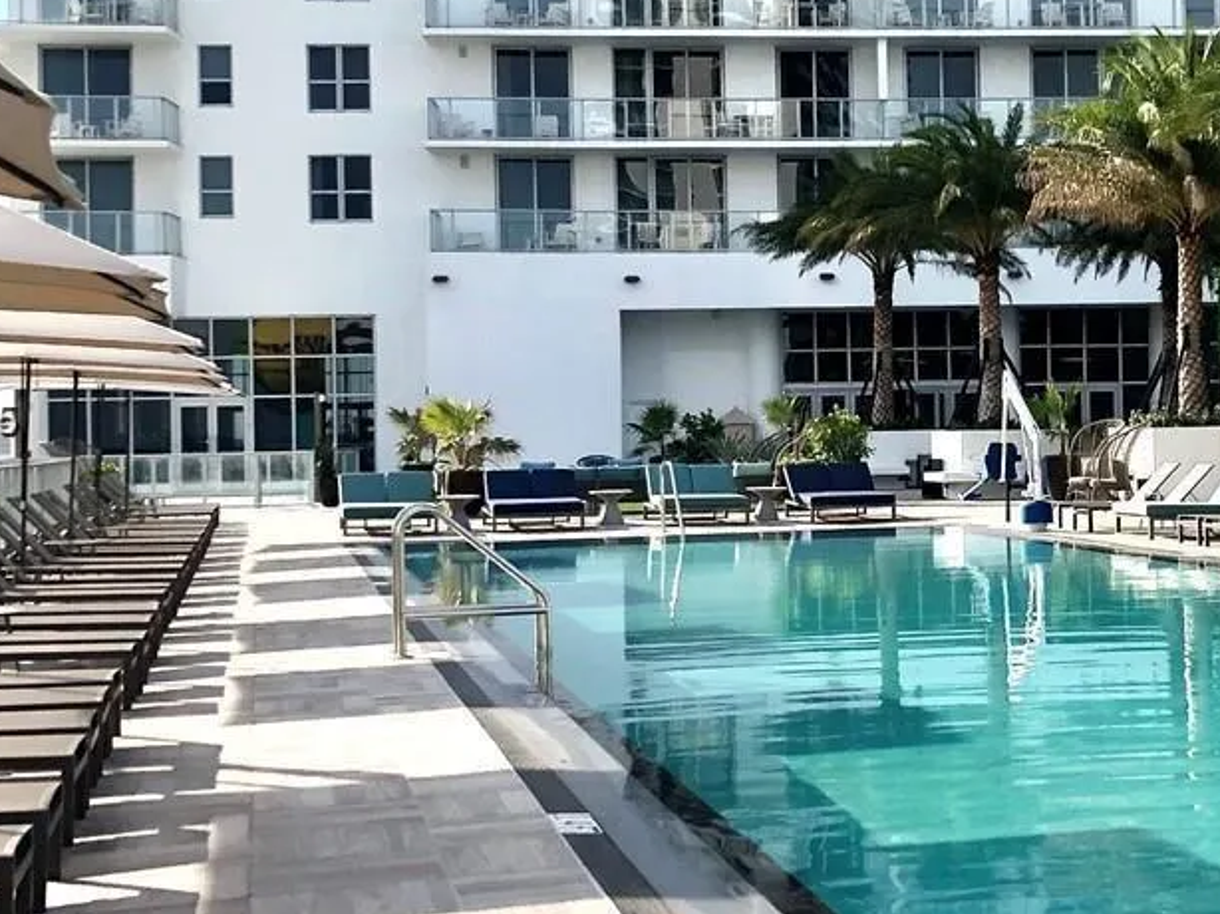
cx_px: 972
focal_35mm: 73
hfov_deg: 26.2
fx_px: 2572
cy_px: 423
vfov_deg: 20.1
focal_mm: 4
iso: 20
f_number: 1.8
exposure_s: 1/1429
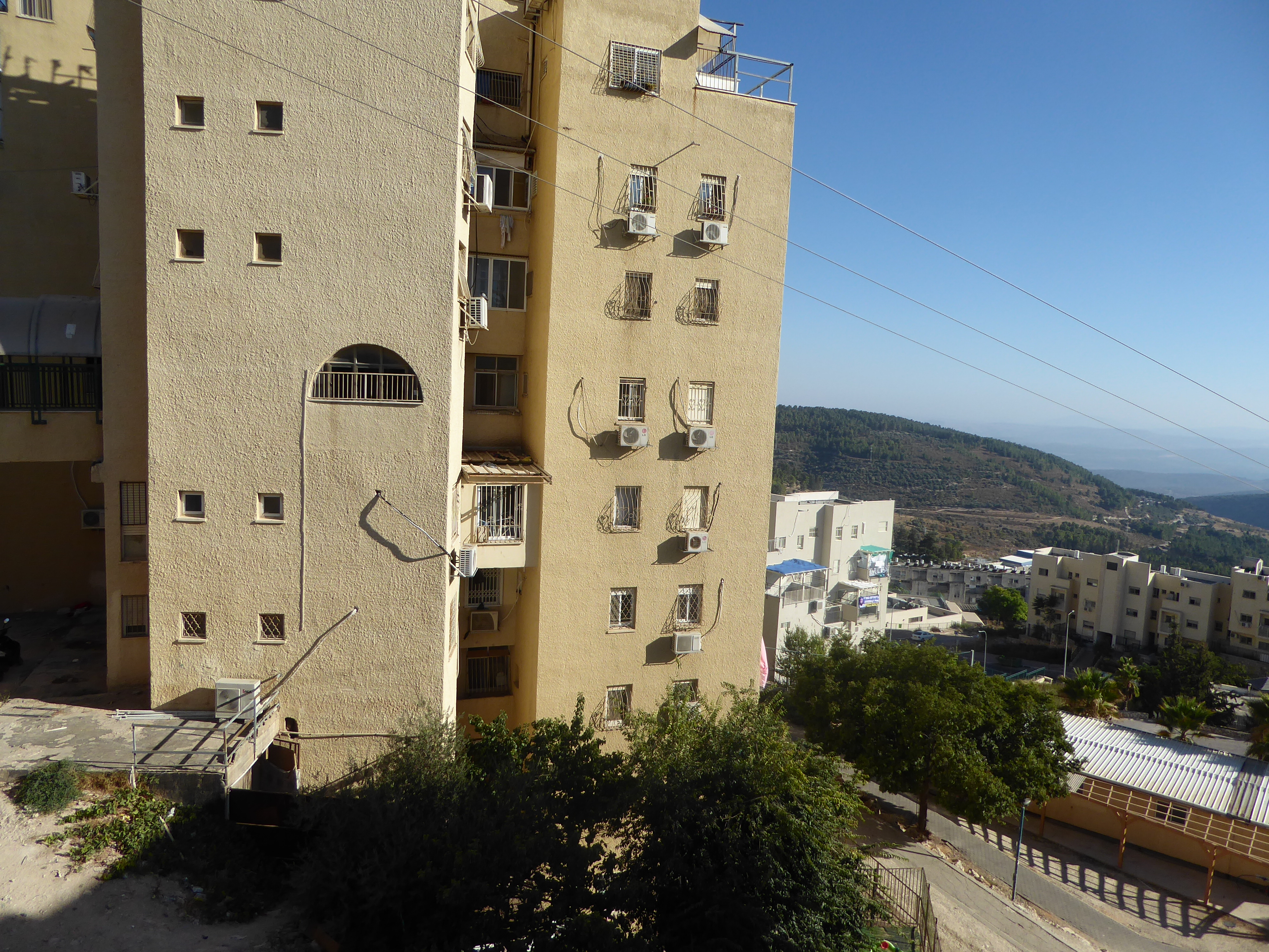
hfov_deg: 69.4
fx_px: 916
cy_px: 476
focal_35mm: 25
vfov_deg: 54.9
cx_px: 634
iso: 80
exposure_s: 1/1000
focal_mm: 4.3
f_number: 3.3
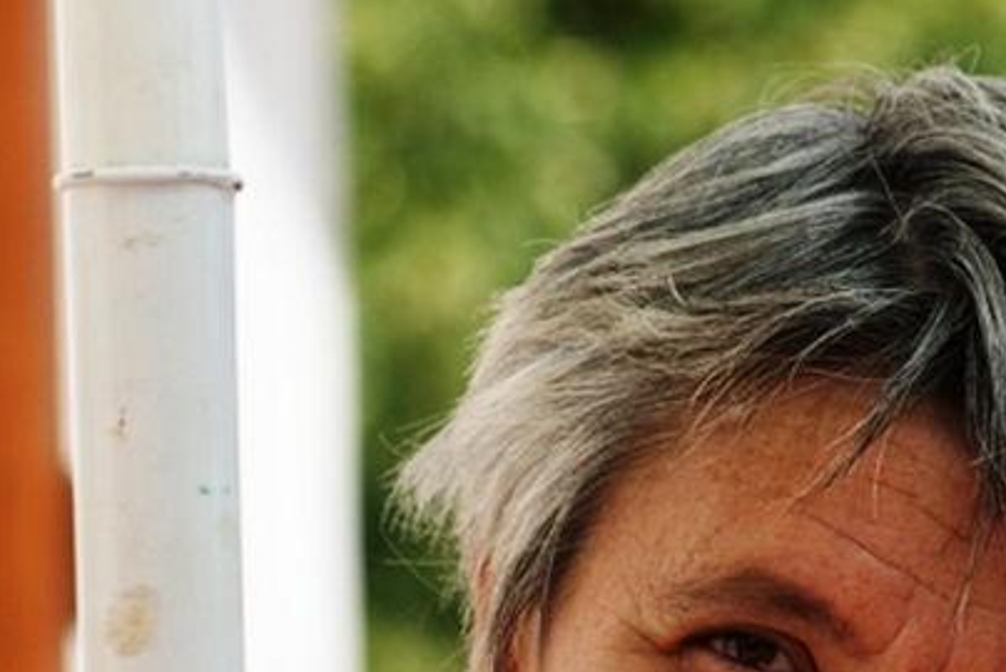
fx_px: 12472
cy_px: 606
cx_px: 814
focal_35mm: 446
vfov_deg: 3.1
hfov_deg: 4.6
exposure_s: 1/250
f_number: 6.3
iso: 100
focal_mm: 150
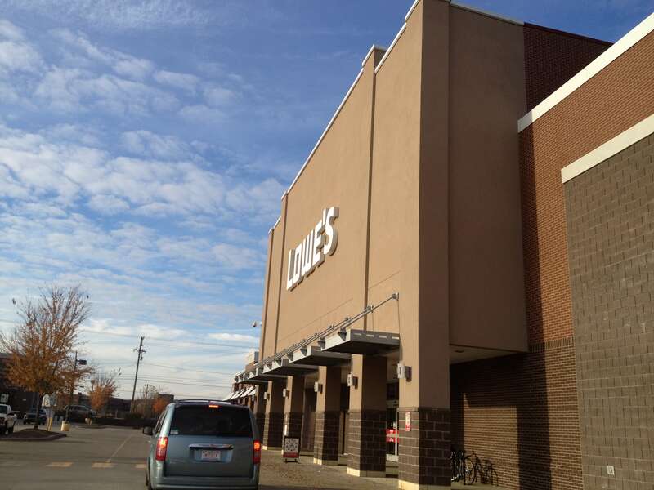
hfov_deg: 52.6
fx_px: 661
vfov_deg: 40.7
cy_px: 245
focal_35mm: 35
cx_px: 327
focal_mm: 4.28
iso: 64
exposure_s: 1/1042
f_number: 2.4
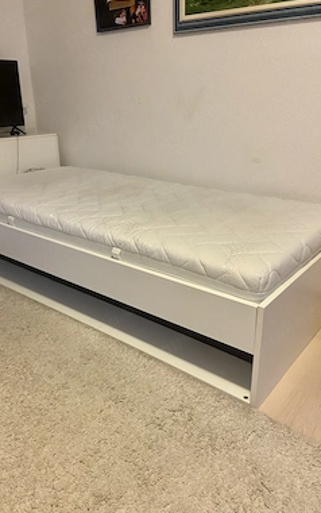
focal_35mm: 29
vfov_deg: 64.6
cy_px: 244
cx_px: 154
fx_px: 405
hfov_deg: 43.2
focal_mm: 4.25
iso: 320
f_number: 1.8
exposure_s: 1/33
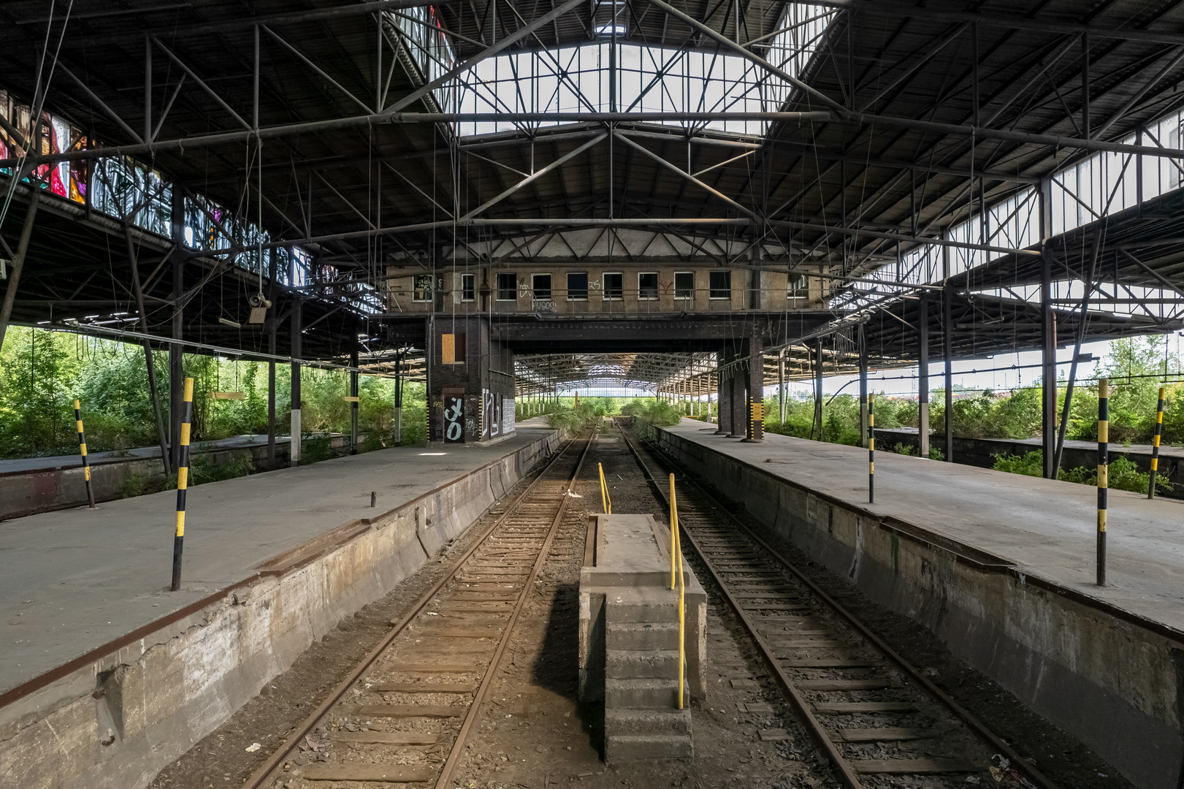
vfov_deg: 57.2
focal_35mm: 22
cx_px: 592
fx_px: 723
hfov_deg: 78.6
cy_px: 394
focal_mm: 8.38
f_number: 2.8
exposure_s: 1/250
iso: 200
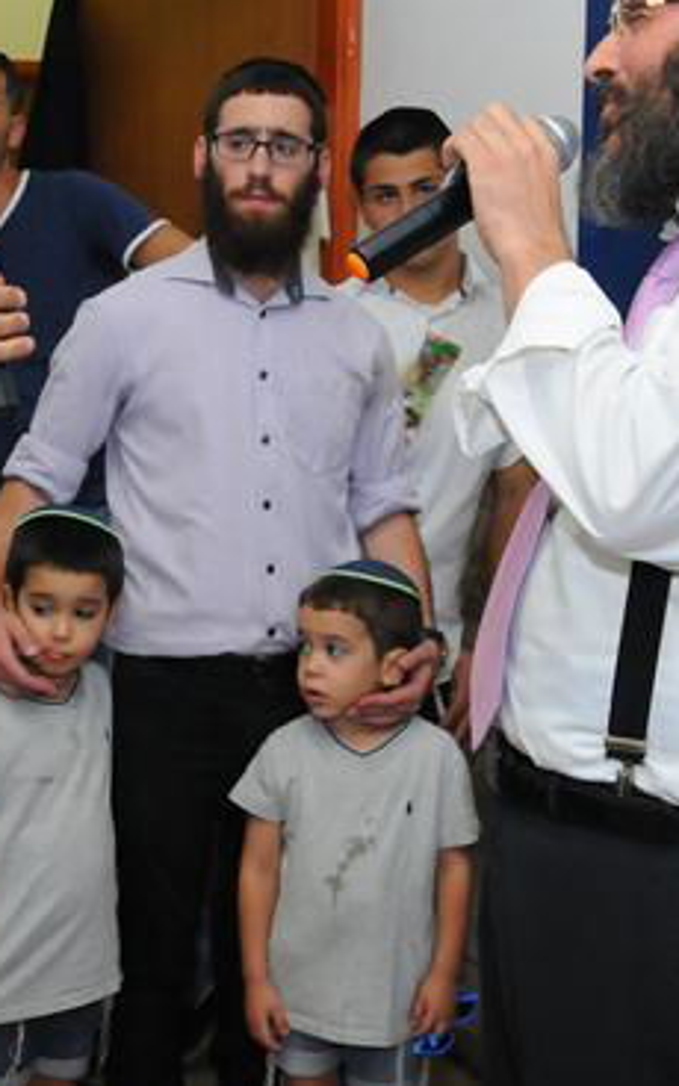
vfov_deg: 26.4
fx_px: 2309
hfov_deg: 16.7
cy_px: 419
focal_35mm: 78
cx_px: 221
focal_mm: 26
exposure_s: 1/125
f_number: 8
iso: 1600
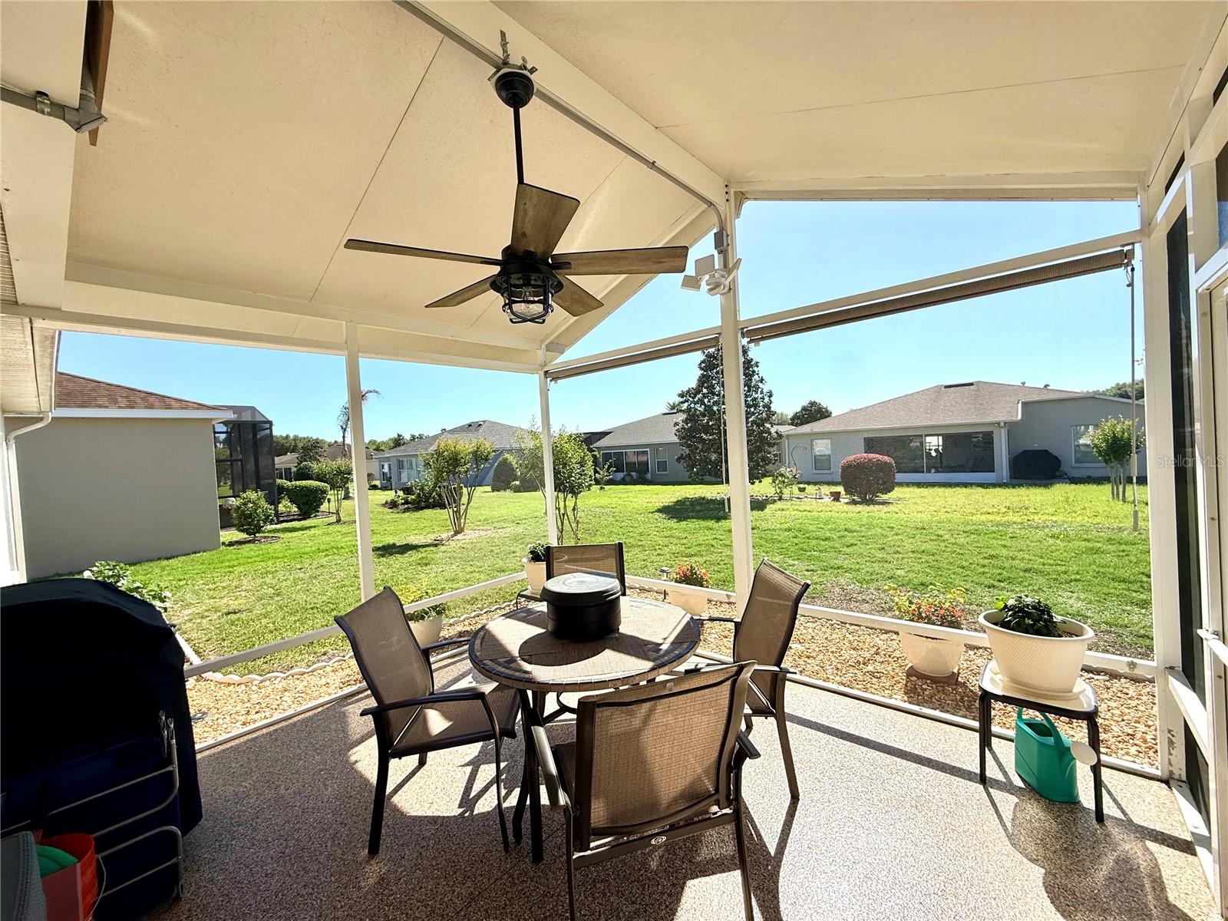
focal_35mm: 14
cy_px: 460
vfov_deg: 85.7
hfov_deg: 102.1
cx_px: 614
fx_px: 497
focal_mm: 2.22
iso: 50
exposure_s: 1/1285
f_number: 2.2
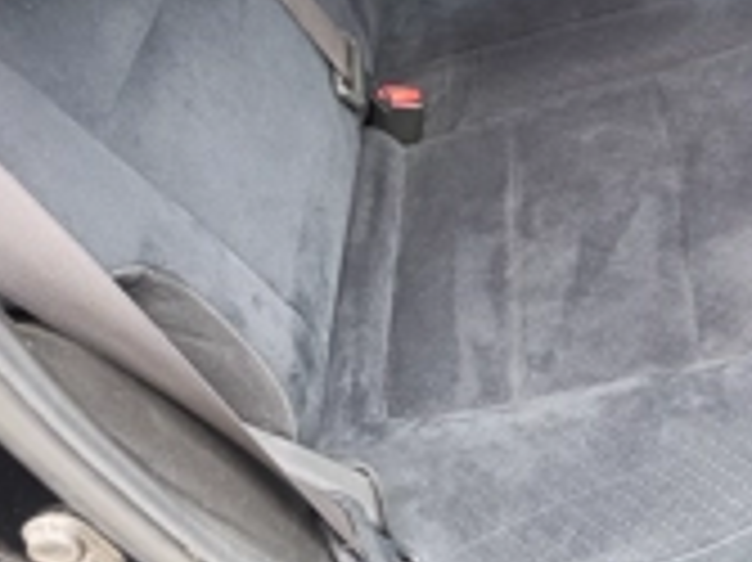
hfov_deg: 33.3
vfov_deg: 25.5
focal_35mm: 55
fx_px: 1194
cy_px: 31
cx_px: 662
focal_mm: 6.14
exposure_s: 1/100
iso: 800
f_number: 1.6
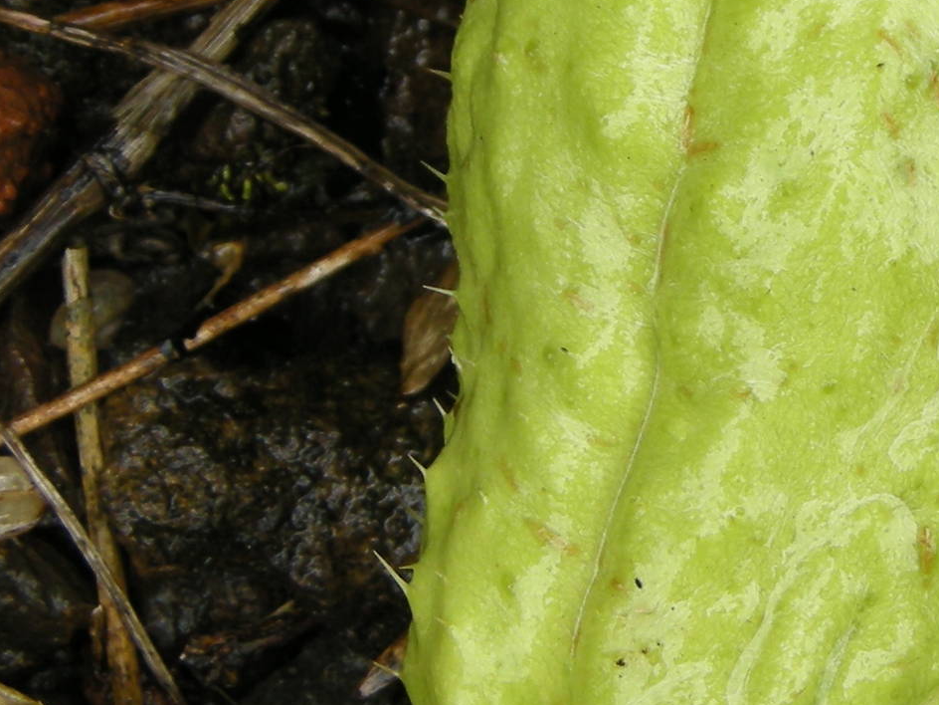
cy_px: 252
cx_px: 968
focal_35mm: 89
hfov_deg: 21.2
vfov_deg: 16.6
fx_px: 2414
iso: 64
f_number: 3
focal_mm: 7.5
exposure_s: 1/78
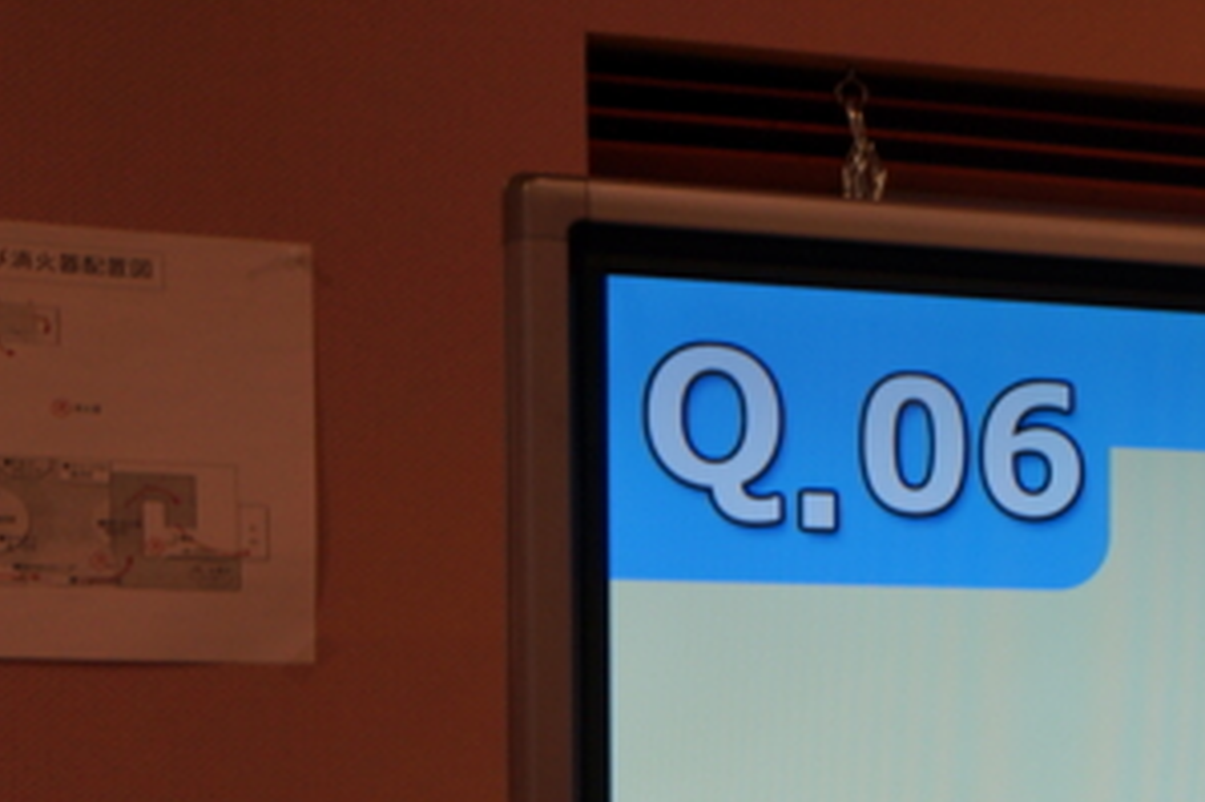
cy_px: 901
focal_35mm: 99
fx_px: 3312
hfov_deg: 19.1
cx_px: 1568
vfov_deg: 13.5
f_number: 4
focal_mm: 25
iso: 200
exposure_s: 1/60
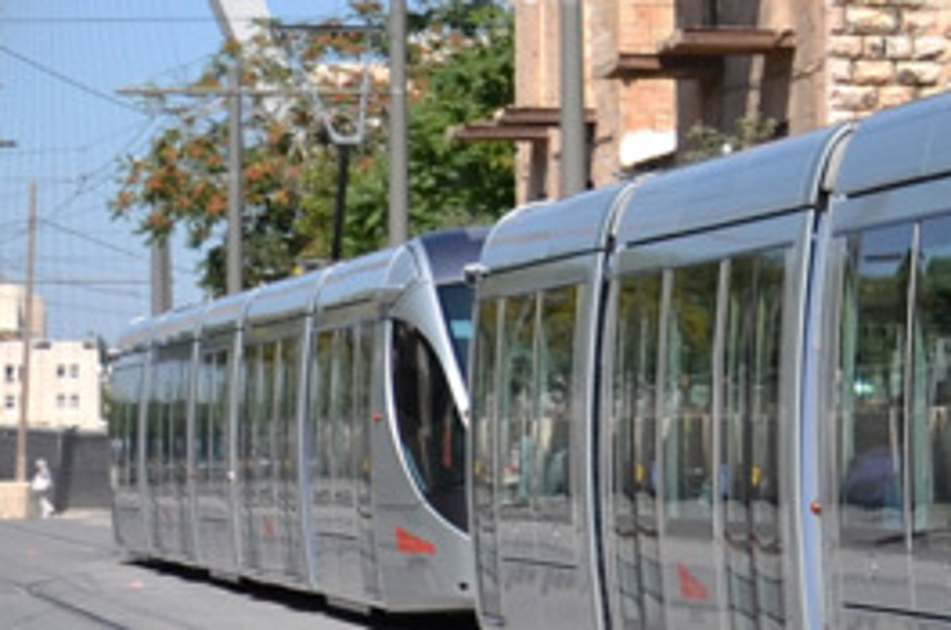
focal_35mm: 150
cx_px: 2089
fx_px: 3955
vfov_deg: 9.1
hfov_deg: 11.8
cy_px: 310
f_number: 8
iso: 100
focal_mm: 22
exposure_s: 1/250
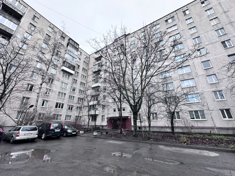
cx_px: 118
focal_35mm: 14
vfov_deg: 85.7
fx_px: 95
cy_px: 88
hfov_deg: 102.1
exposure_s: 1/99
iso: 200
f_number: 2.2
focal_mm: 2.22
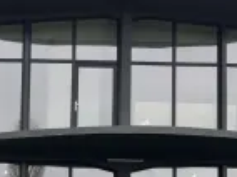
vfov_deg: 22.0
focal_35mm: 61
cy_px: 217
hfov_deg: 29.3
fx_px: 417
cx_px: -8
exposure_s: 1/397
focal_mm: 6.76
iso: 80
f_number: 1.78
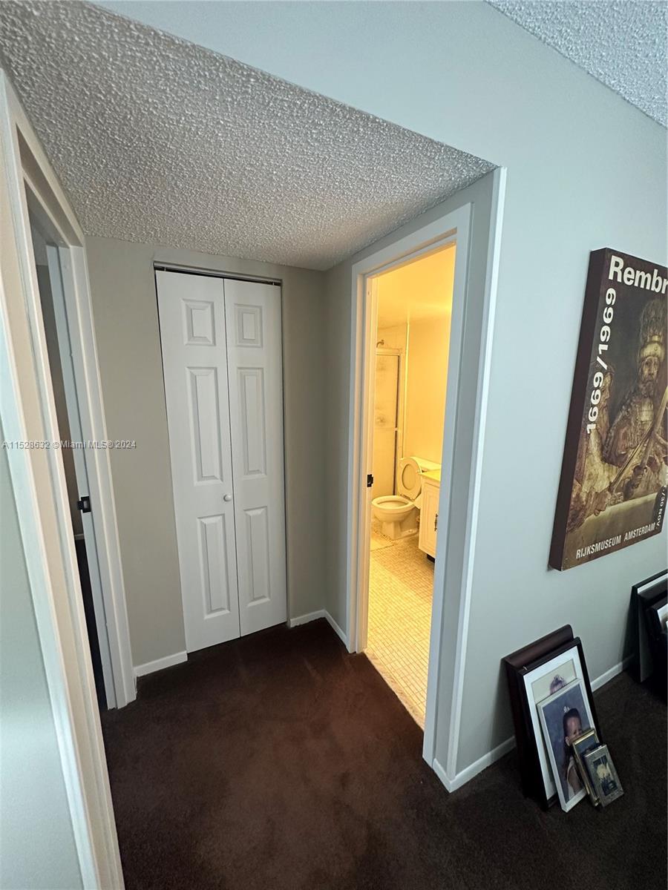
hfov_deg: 85.7
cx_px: 334
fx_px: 360
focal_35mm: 14
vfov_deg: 102.1
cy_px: 445
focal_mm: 2.22
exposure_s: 1/60
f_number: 2.2
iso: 250
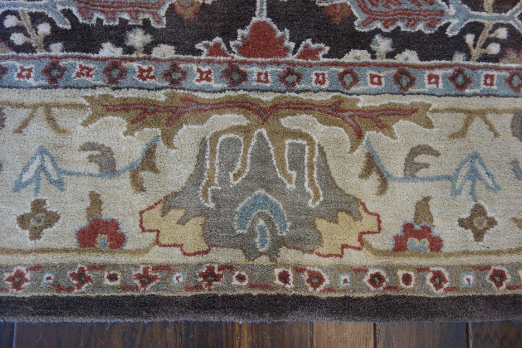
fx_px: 406
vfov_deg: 46.4
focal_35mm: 28
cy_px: 174
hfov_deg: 65.5
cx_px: 261
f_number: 1.8
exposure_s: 1/30
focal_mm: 10.4
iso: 200
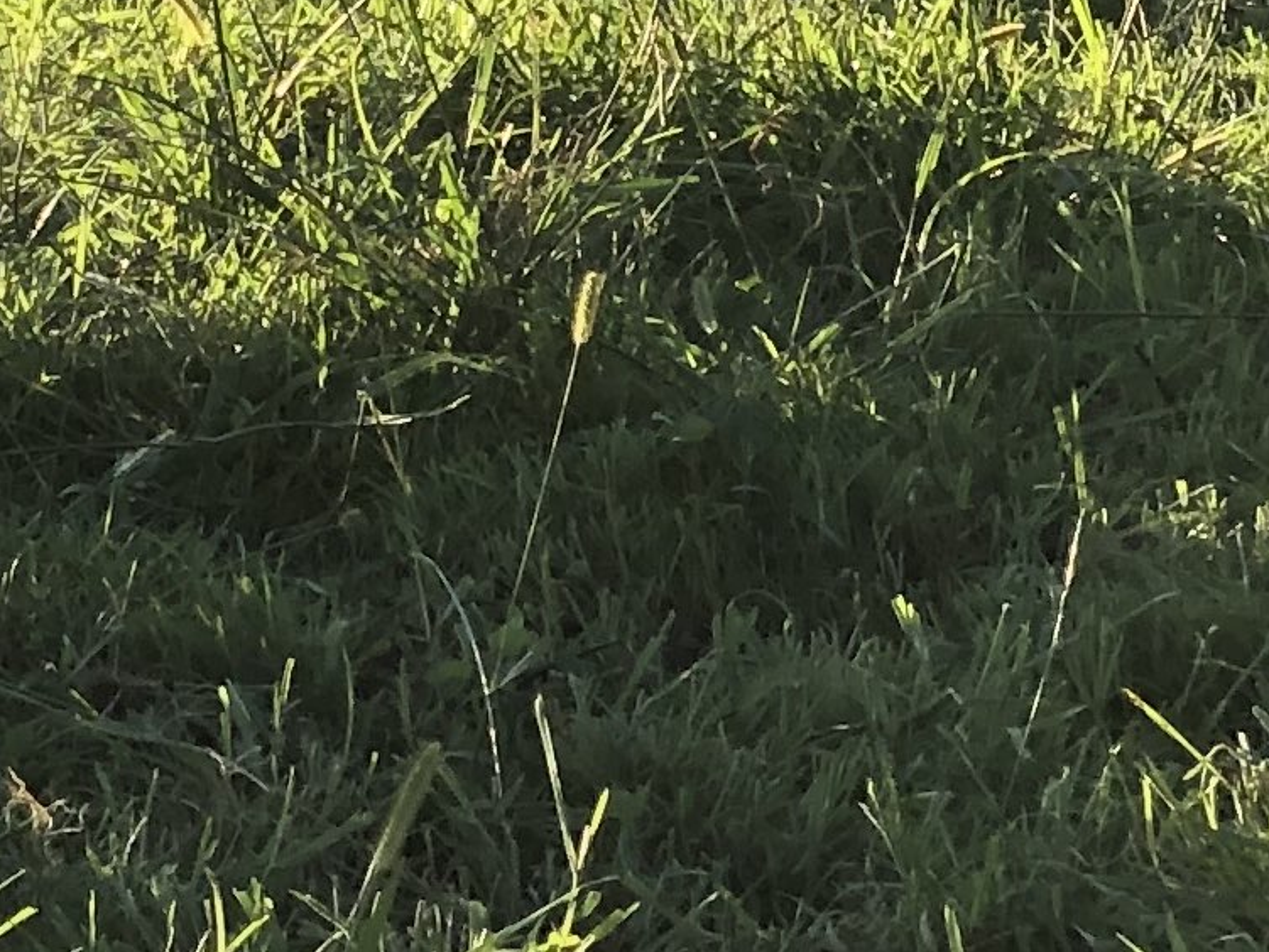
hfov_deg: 6.9
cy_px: -814
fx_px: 10233
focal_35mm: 279
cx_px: -1164
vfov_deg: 5.2
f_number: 2.4
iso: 16
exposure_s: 1/232
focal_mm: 6
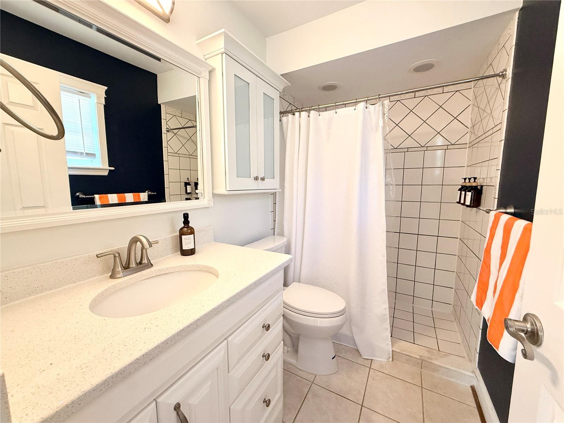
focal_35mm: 14
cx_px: 282
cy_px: 212
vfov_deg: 85.7
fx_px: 228
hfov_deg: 102.1
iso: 320
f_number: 2.2
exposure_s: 1/120
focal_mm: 2.22
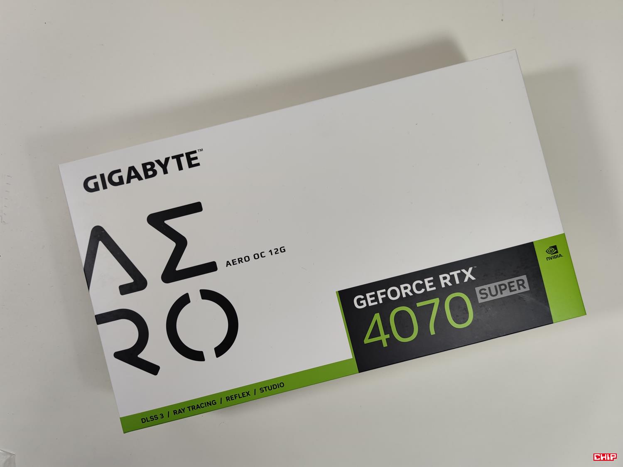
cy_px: 234
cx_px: 312
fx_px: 450
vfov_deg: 54.9
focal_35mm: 25
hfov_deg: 69.4
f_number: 1.85
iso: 60
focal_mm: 6.78
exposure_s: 1/100
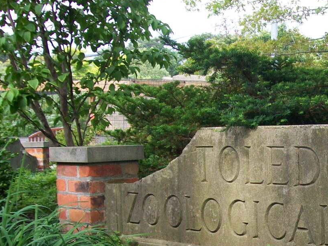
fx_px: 673
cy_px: 200
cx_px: 302
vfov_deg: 20.5
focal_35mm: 71
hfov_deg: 26.4
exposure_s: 1/160
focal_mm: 6
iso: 64
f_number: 2.7
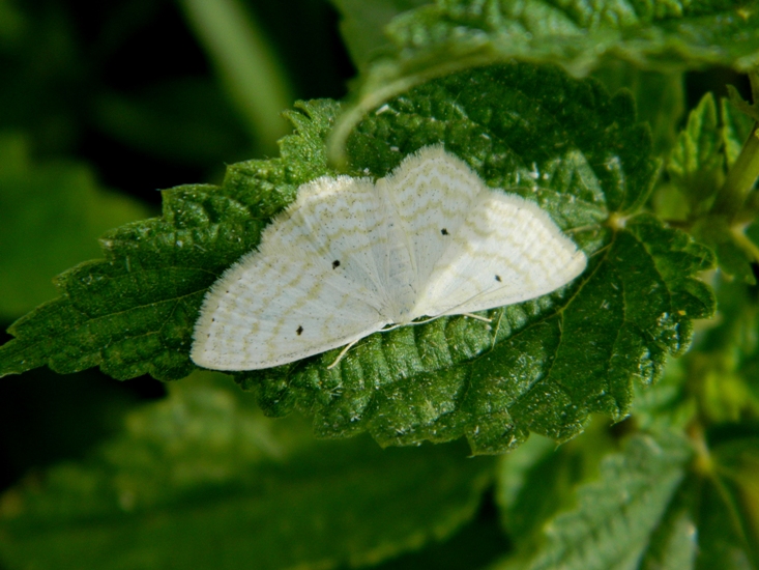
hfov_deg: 19.1
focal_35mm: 103
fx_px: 2259
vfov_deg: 14.4
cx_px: 380
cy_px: 285
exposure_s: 1/500
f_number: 4.5
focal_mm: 18.6
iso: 100
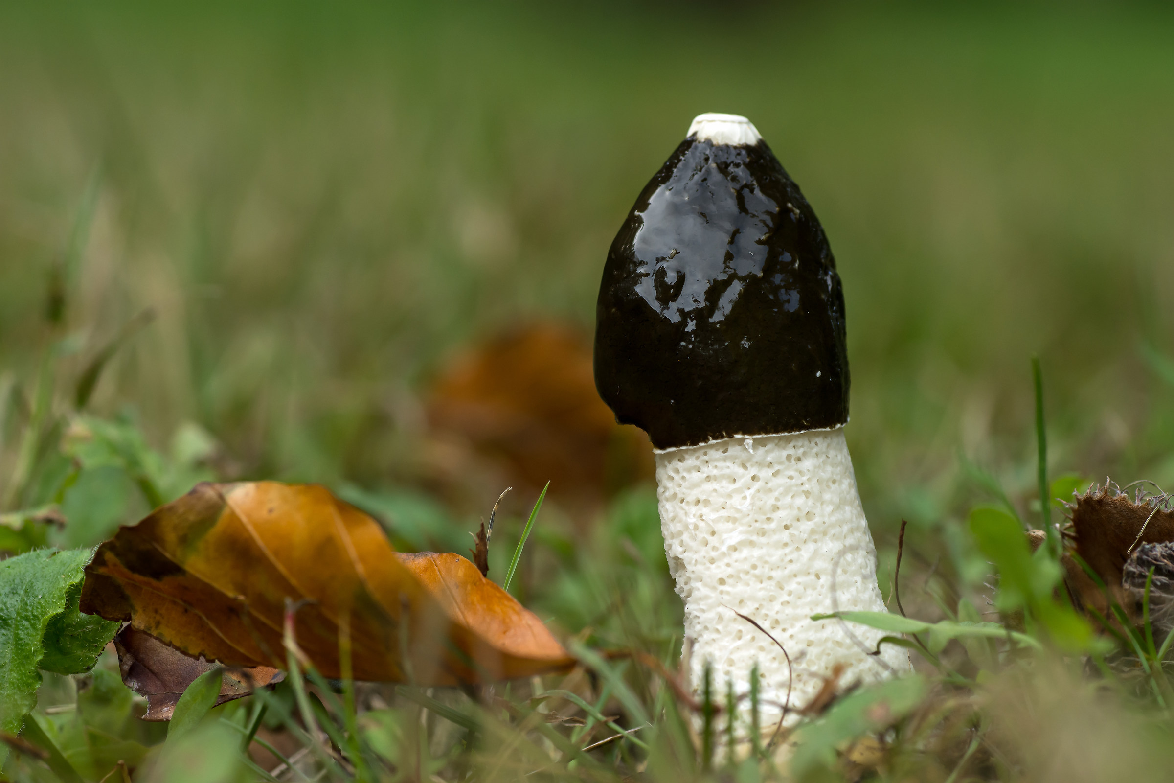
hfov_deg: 15.2
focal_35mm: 135
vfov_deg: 10.2
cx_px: 587
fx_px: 4402
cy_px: 392
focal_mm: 90
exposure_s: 1/250
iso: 500
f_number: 8
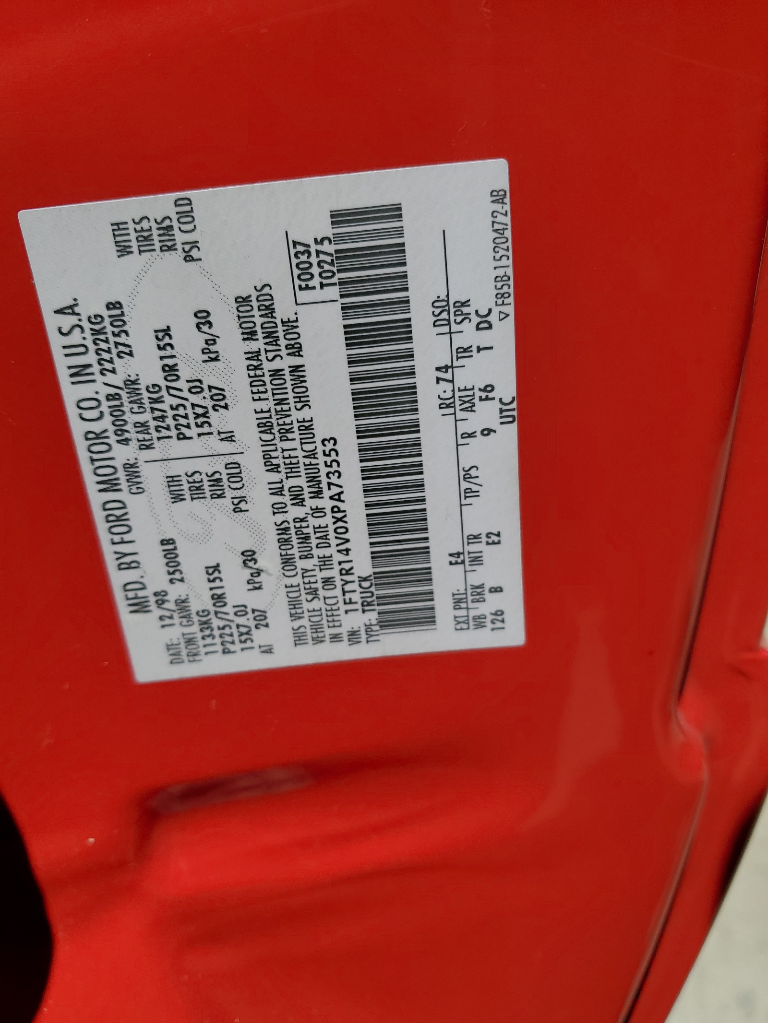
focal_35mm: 26
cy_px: 512
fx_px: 769
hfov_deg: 53.1
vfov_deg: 67.3
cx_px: 384
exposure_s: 1/5000
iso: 50
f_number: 1.5
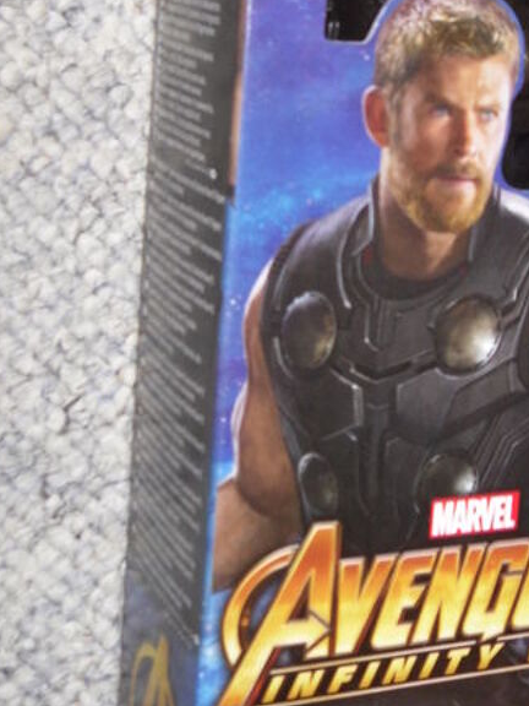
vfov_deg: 23.7
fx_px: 1650
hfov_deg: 18.1
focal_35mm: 81
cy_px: 133
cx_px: 422
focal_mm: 6.3
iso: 80
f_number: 3.5
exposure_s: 1/45
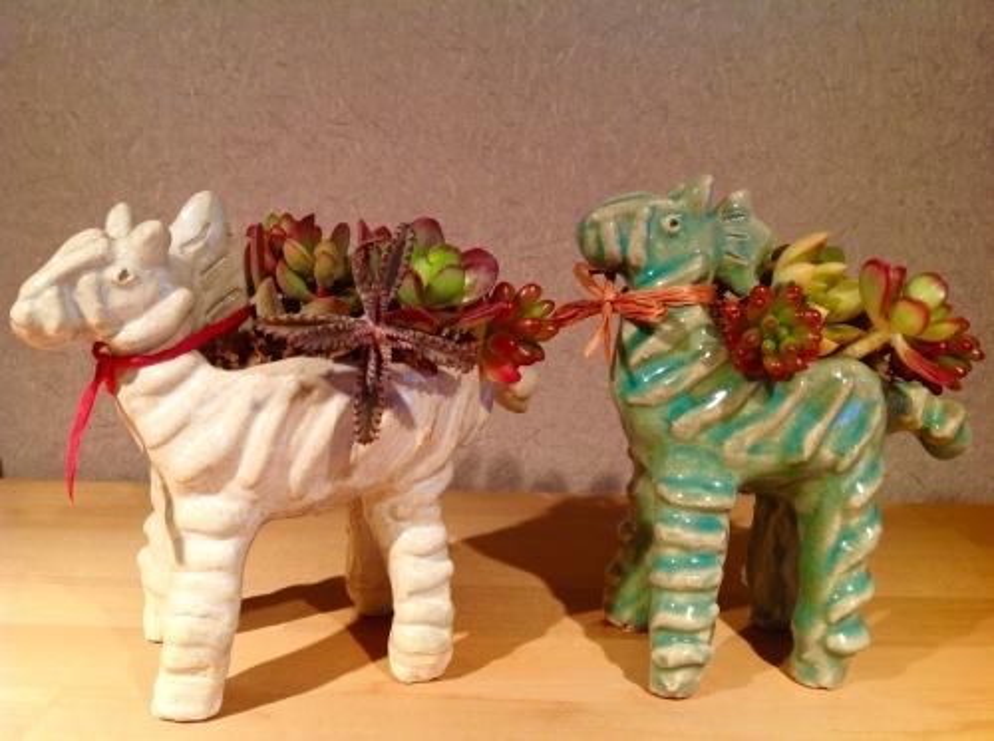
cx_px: 497
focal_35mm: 35
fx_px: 1003
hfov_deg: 52.7
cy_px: 370
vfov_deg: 40.6
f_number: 2.4
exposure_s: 1/20
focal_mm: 4.28
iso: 50
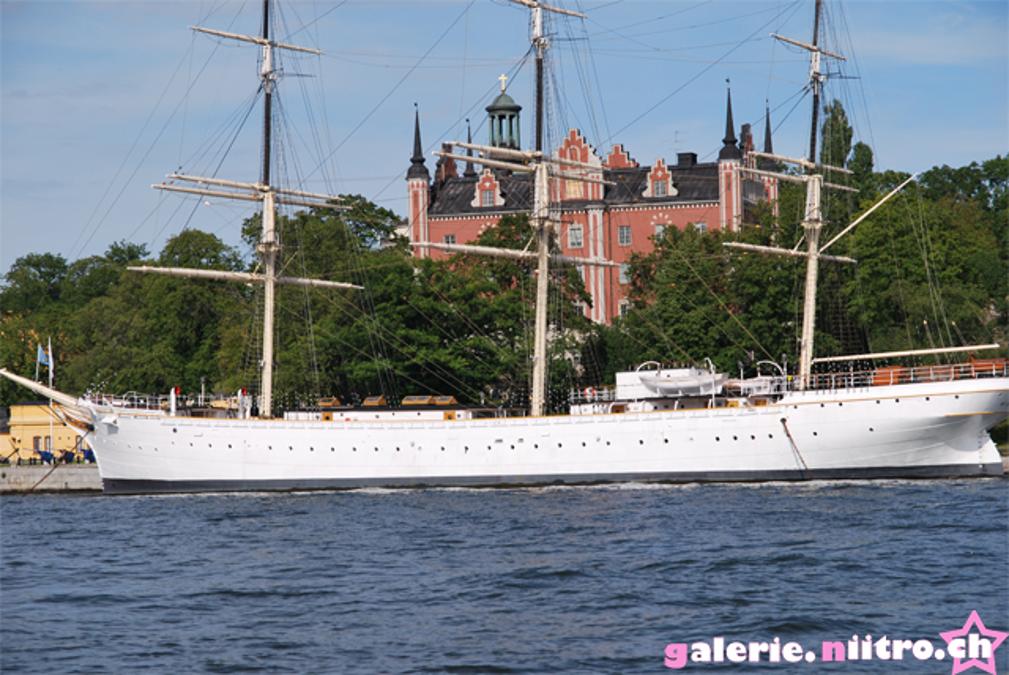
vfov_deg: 13.1
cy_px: 338
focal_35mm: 105
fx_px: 2946
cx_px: 504
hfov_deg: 19.4
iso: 100
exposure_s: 1/640
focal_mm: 70
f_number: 6.3
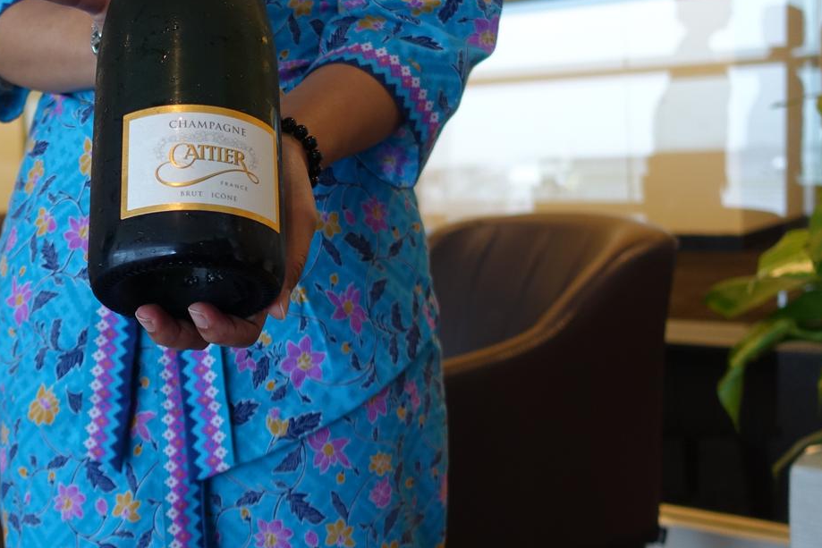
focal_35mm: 47
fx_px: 1073
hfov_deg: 40.6
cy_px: 155
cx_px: 194
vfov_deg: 28.3
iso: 160
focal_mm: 8.8
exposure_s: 1/30
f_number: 1.8
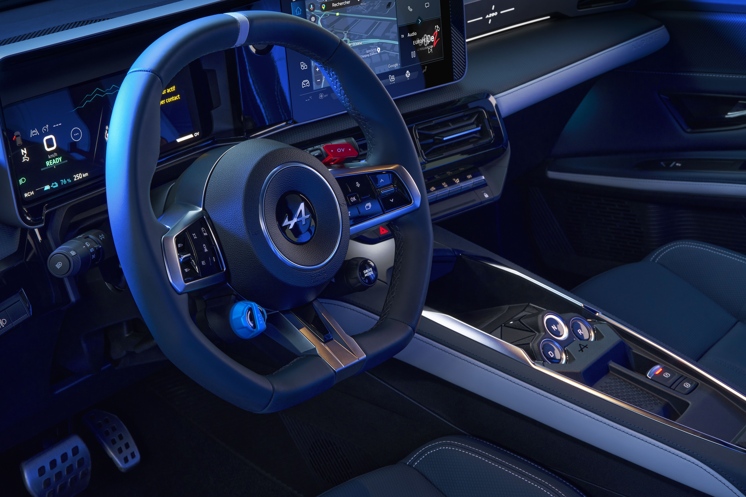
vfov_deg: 24.2
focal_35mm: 56
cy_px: 221
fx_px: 1160
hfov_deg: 35.6
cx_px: 332
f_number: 14
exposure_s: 1/1.59
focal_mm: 50
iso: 320
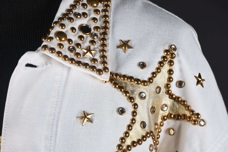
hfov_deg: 15.2
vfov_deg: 10.2
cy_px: 76
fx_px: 856
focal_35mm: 135
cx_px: 114
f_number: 14
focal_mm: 90
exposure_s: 1/125
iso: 200
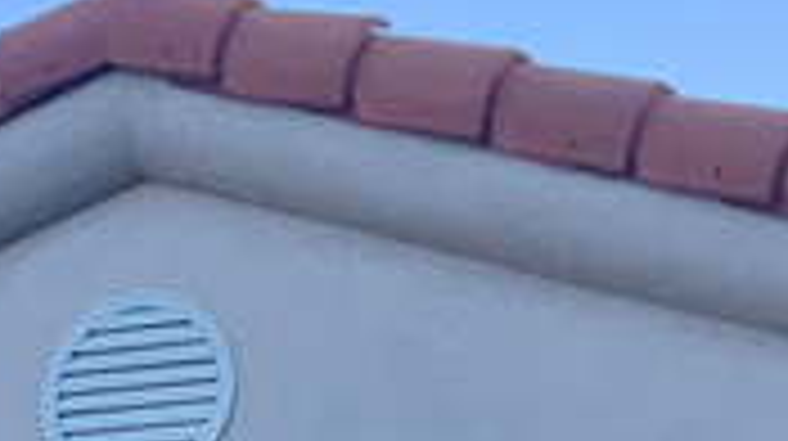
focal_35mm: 185
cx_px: -504
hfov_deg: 11.1
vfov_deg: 6.2
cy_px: 1174
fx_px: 3861
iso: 16
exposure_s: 1/478
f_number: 1.8
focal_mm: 3
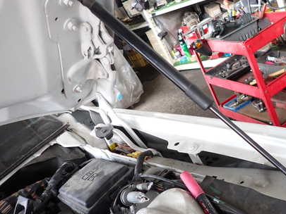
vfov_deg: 38.7
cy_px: 113
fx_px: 306
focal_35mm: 37
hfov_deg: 49.3
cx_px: 189
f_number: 2
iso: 200
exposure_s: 1/60
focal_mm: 4.5
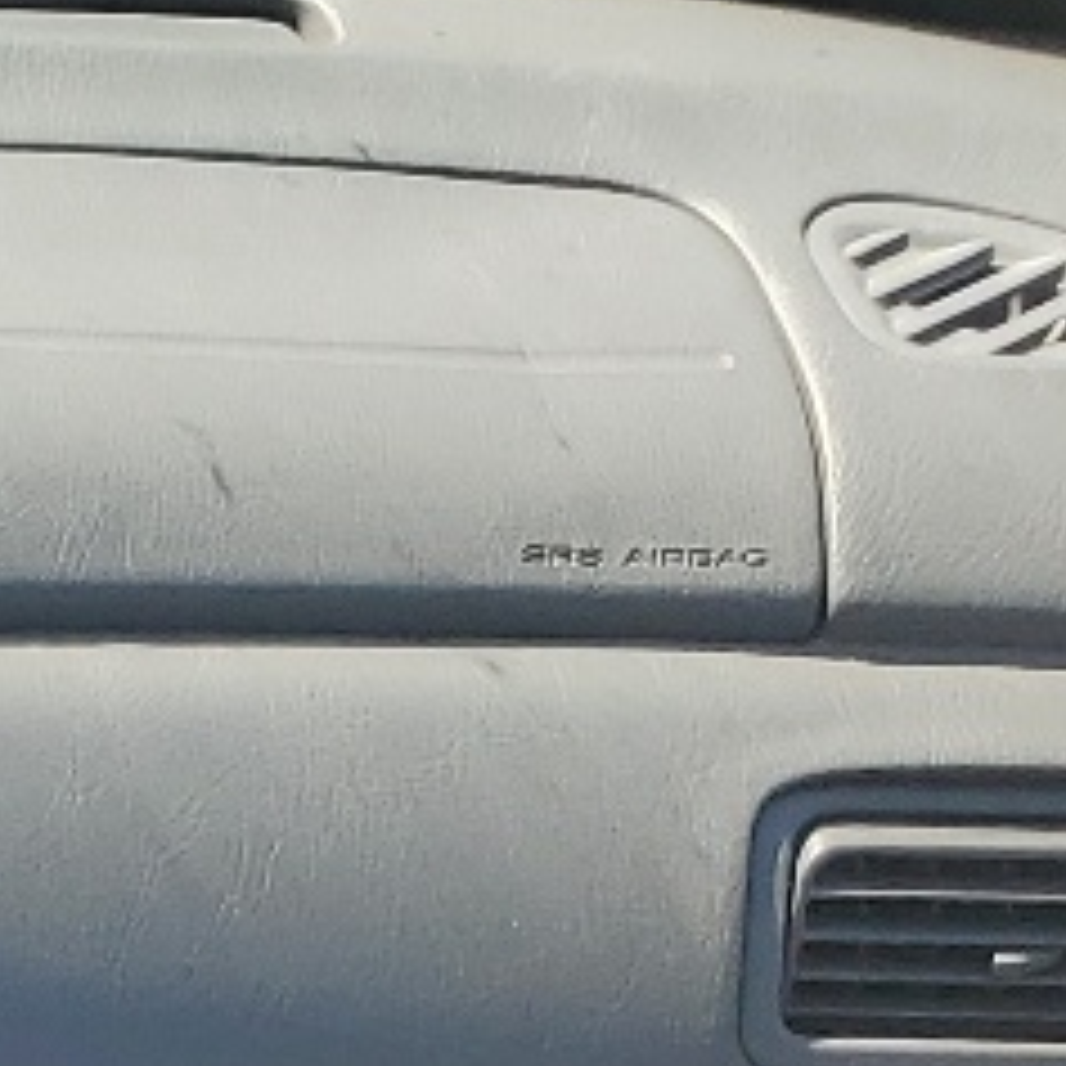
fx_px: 5400
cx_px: -1300
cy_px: 2636
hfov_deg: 10.1
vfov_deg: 9.8
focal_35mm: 155
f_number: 1.5
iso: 50
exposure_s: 1/714
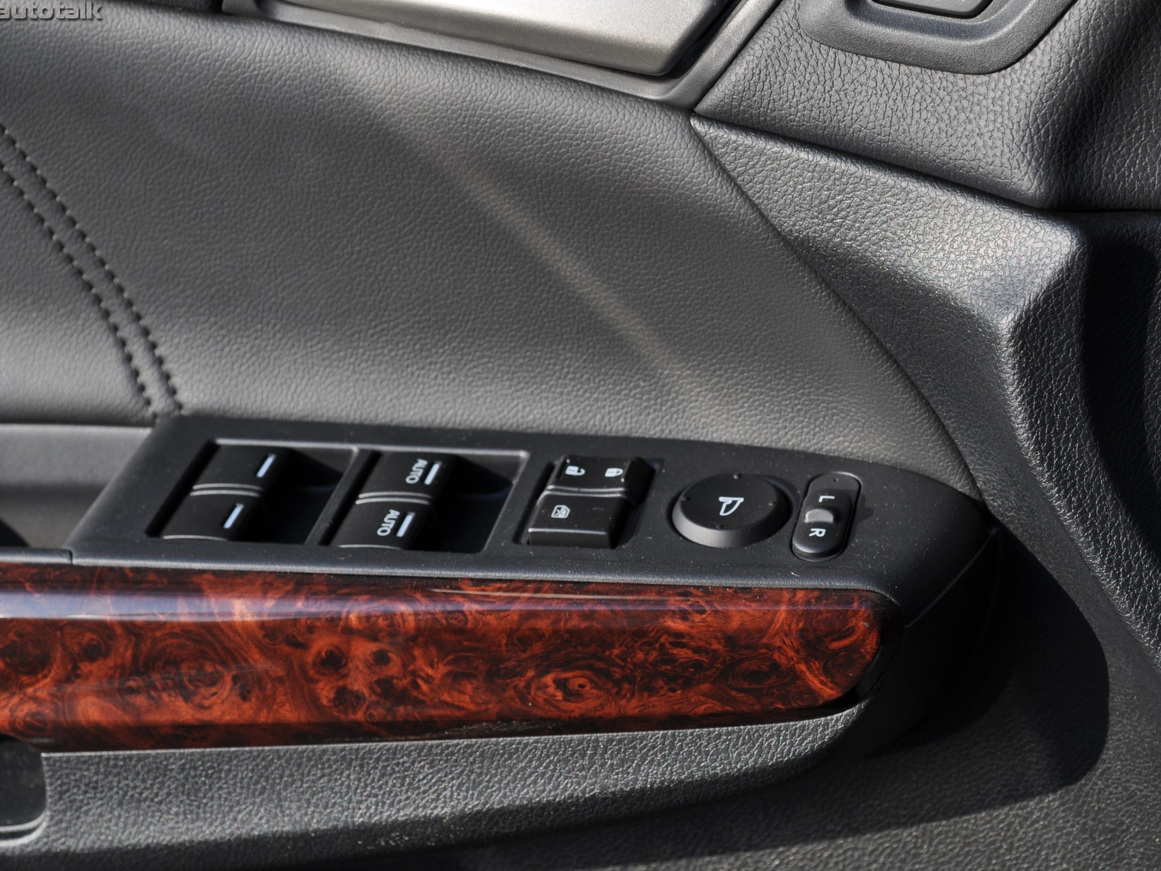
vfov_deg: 20.0
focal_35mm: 74
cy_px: 436
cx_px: 643
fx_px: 2467
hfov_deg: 26.5
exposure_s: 1/200
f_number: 7.1
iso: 200
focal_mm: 45
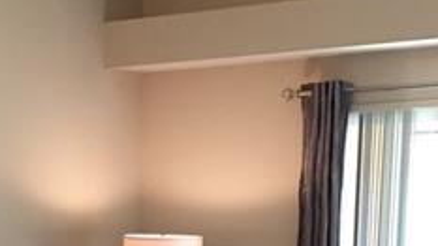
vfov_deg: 11.1
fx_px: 1208
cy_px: 404
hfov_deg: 19.7
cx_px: -38
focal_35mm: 104
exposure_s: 1/30
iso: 80
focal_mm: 4.15
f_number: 2.2
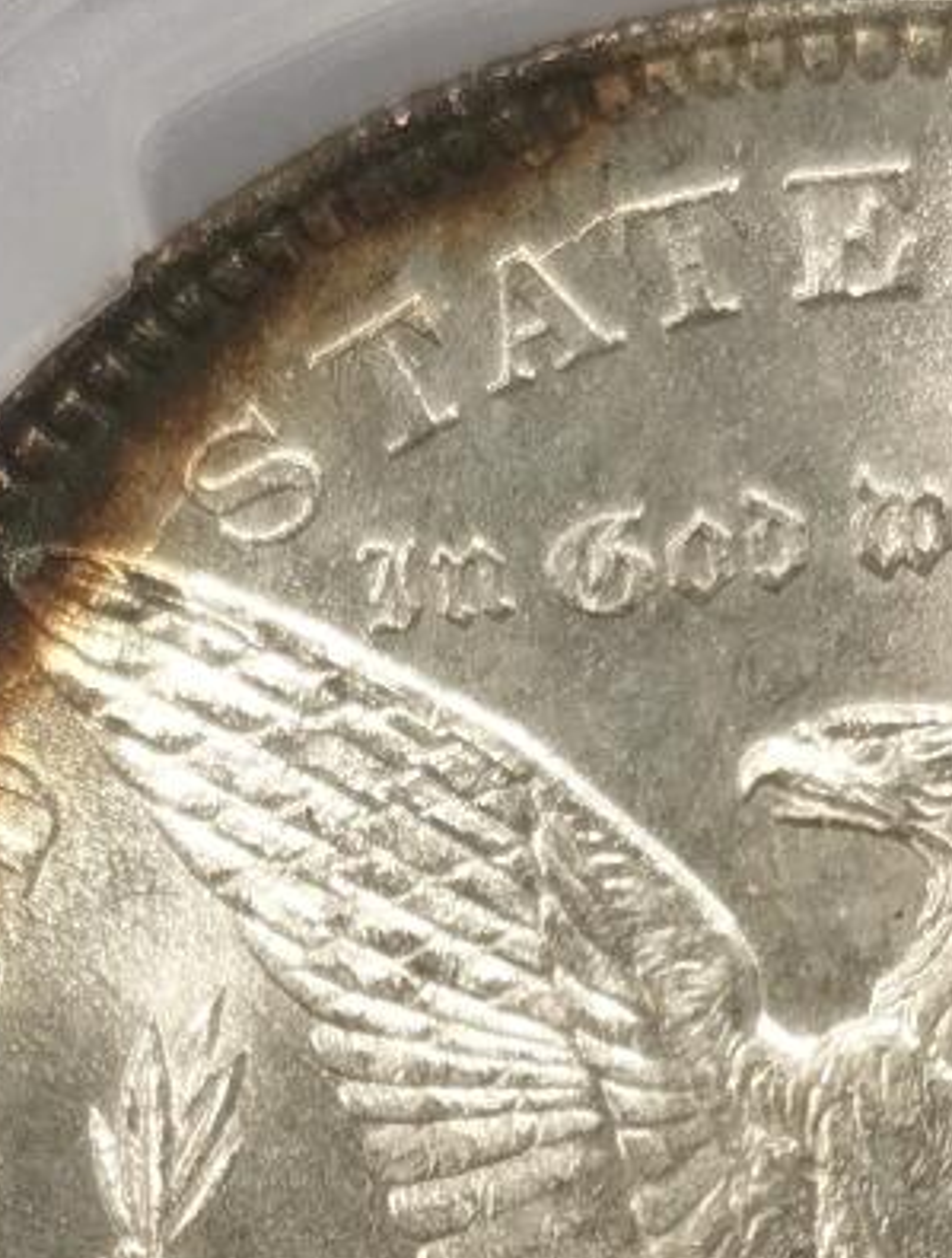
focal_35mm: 246
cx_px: 952
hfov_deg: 6.1
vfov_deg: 7.8
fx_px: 8968
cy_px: 2064
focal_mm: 5.56
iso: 80
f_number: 16
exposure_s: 1/100
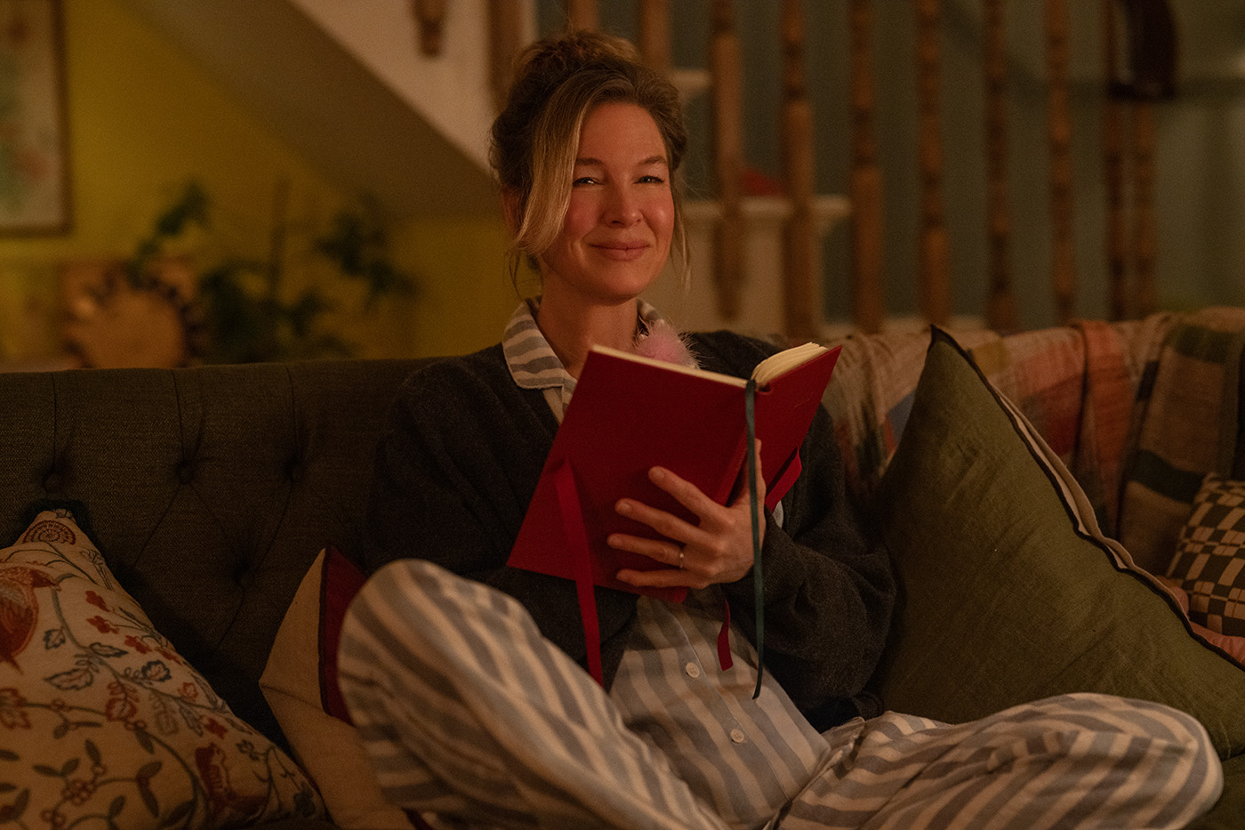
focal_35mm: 85
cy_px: 415
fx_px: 2939
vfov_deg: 16.1
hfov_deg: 23.9
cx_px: 622
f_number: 2.2
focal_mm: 85
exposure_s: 1/160
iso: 3200
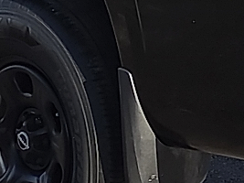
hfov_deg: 7.9
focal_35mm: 252
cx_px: 146
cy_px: -138
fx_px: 1775
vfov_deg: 5.8
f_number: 1.8
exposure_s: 1/1250
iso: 25
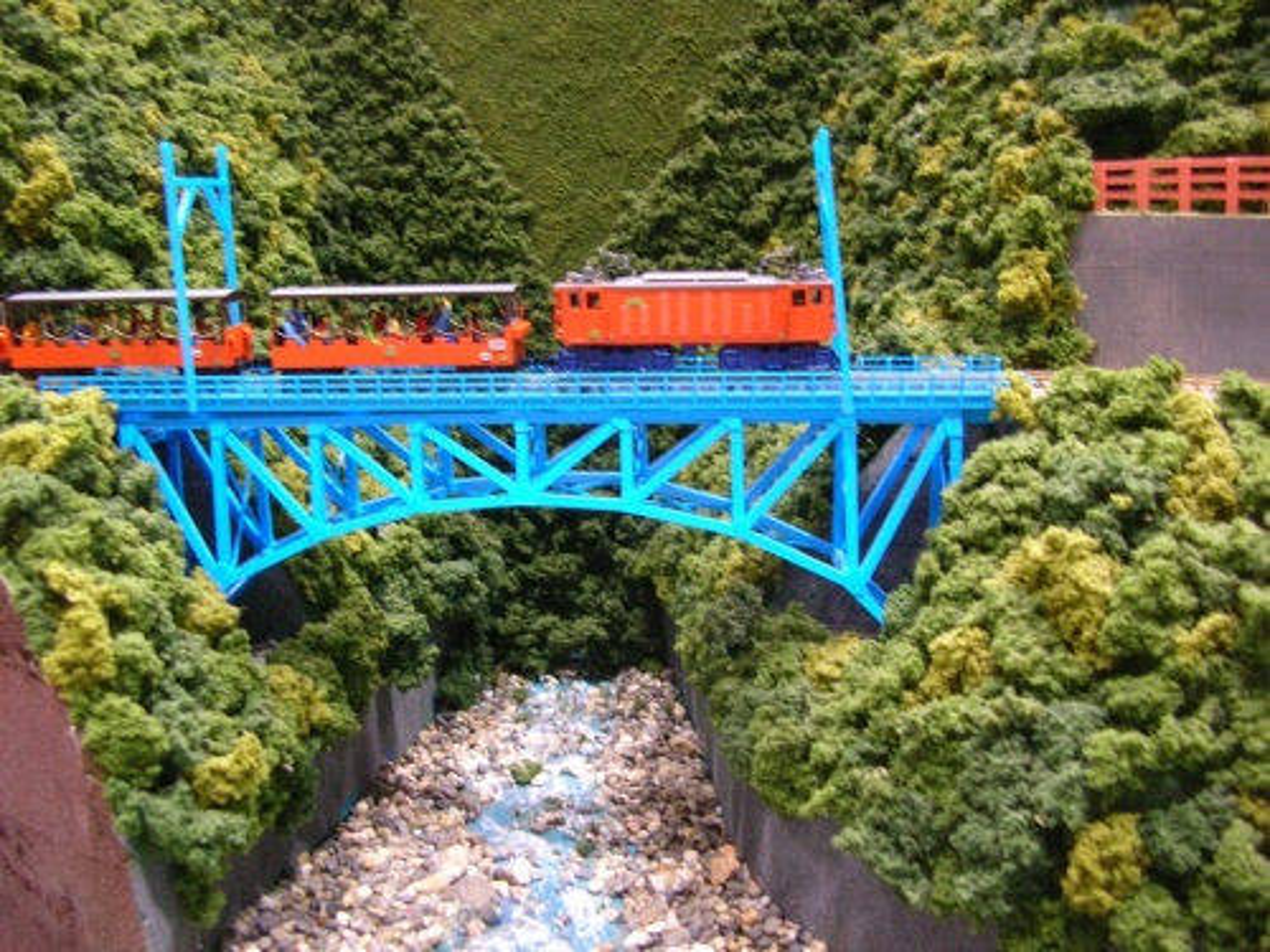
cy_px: 476
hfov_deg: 52.6
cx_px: 635
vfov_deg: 40.7
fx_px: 1284
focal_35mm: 35
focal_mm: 5.8
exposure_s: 1/6.1
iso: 186
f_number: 2.8
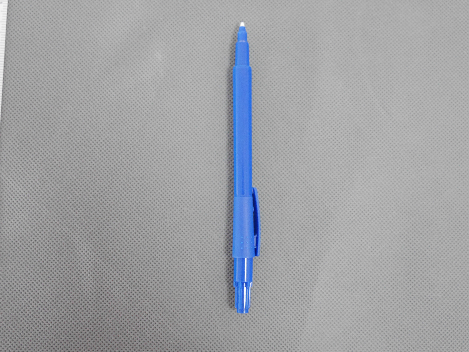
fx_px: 488
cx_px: 234
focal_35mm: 36
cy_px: 176
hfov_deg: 51.3
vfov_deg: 39.7
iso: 3200
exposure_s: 1/50
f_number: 2.8
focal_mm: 18
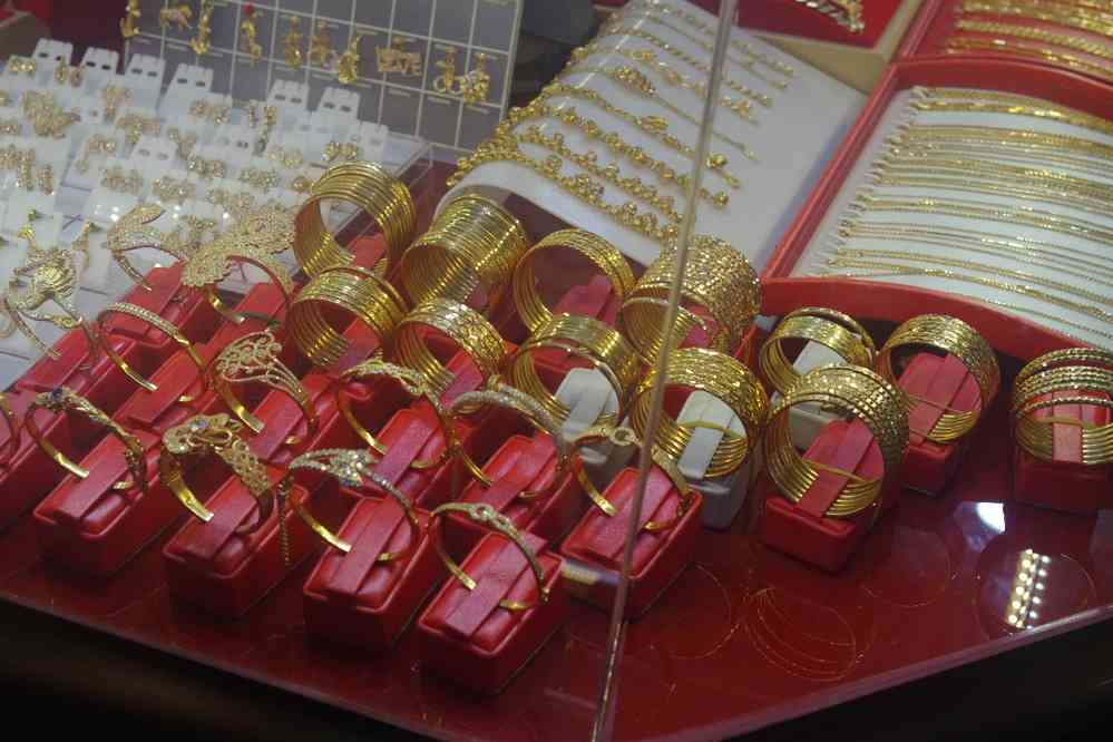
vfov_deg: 25.8
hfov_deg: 37.9
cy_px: 371
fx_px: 1623
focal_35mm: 52
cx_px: 556
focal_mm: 35
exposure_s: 1/60
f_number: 7.1
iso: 1600
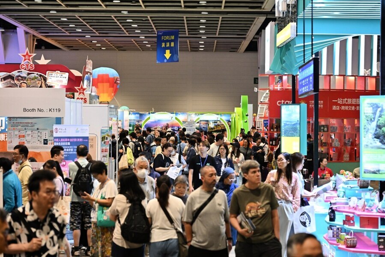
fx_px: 1016
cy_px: 128
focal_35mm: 95
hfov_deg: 21.5
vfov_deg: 14.4
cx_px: 192
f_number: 4.5
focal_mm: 95
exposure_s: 1/125
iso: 1250
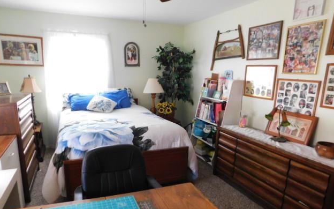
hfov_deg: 72.5
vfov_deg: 48.9
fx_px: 228
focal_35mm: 25
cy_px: 127
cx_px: 164
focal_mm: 4
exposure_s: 1/25
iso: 400
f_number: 3
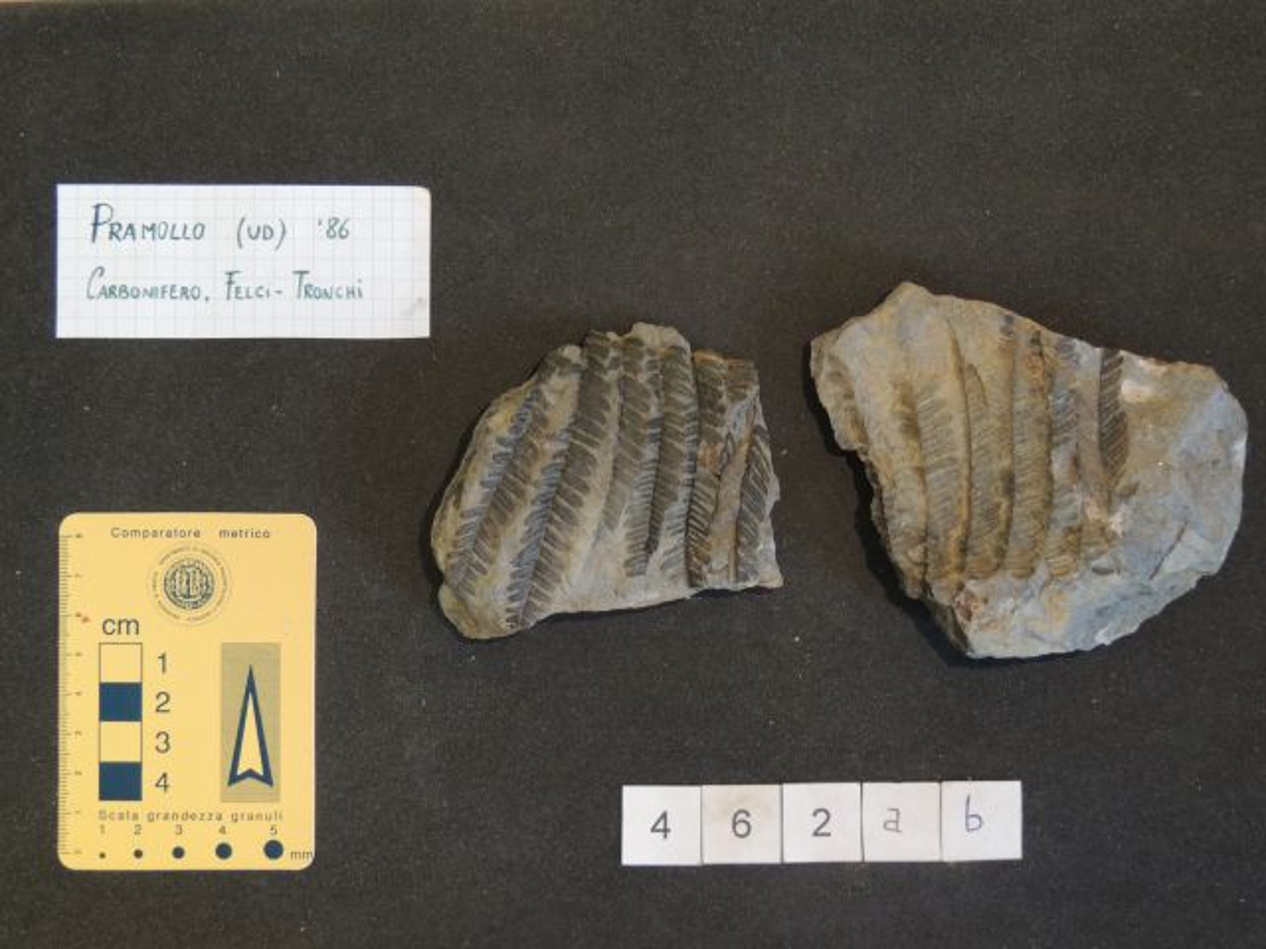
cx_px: 633
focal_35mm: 75
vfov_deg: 19.6
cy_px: 474
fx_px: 2743
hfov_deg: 26.0
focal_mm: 13.3
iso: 450
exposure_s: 1/25
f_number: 3.9
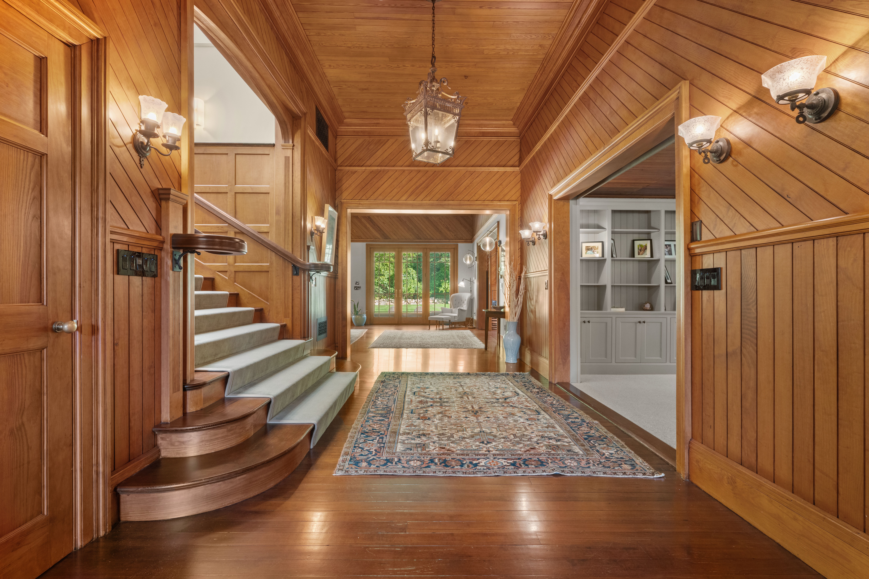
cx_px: 434
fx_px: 389
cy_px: 290
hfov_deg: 96.4
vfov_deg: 73.4
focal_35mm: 16
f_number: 11
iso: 1600
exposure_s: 2.5
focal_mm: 16.1
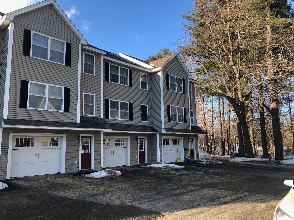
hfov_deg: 63.4
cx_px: 147
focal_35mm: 28
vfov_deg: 49.7
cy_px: 110
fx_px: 238
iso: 20
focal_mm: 3.99
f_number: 1.8
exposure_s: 1/495
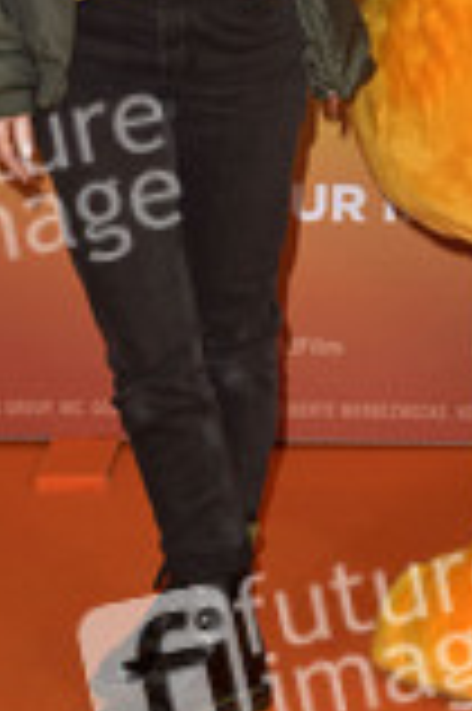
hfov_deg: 9.3
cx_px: 441
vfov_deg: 13.7
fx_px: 2897
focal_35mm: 147
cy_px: -22
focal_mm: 58
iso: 640
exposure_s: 1/250
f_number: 5.6
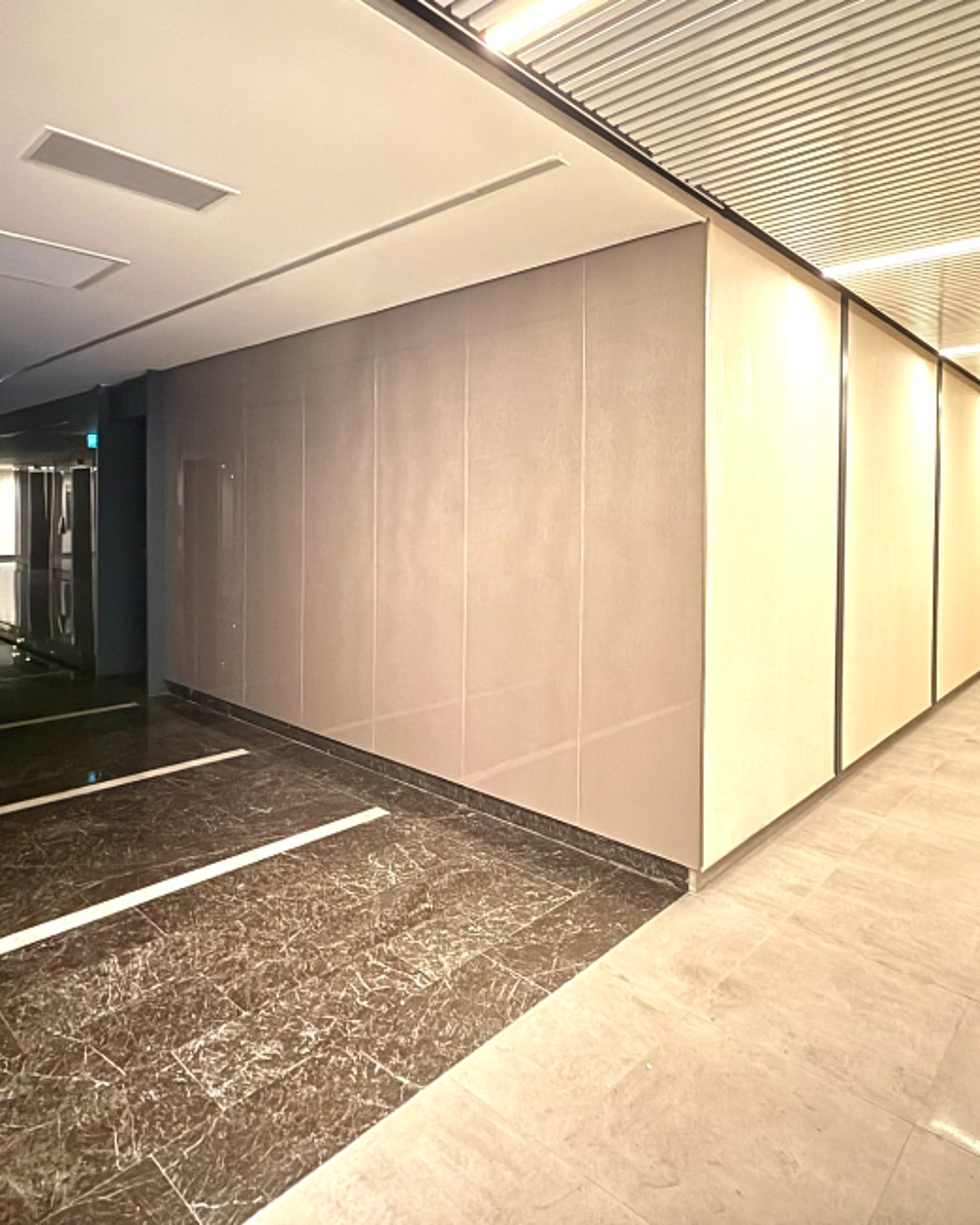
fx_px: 761
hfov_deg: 65.1
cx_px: 570
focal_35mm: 21
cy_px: 525
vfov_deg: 77.2
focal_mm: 2.22
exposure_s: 1/14
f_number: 2.2
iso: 1600
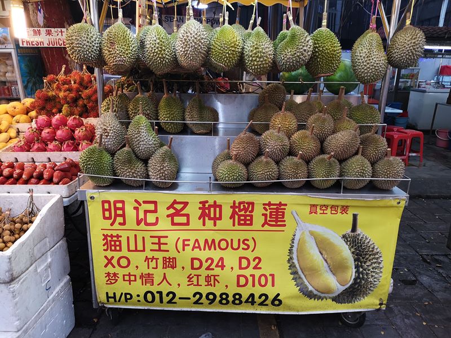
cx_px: 226
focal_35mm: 27
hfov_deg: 65.3
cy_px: 169
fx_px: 352
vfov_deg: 51.4
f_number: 1.8
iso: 80
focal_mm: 3.95
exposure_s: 1/50
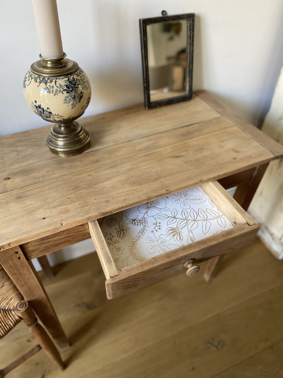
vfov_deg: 67.3
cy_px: 189
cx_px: 142
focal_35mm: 26
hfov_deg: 53.1
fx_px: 283
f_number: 1.8
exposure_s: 1/60
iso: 200
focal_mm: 4.25
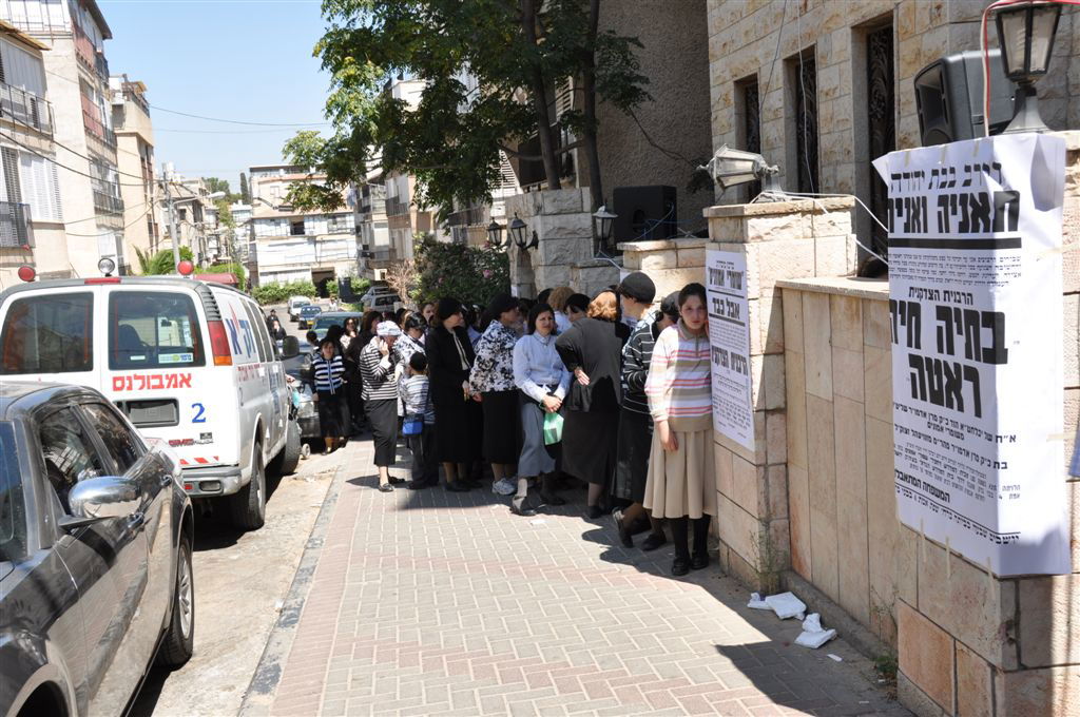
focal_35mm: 36
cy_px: 358
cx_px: 540
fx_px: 1079
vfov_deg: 36.8
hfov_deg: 53.2
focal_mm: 24
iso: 200
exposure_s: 1/320
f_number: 9
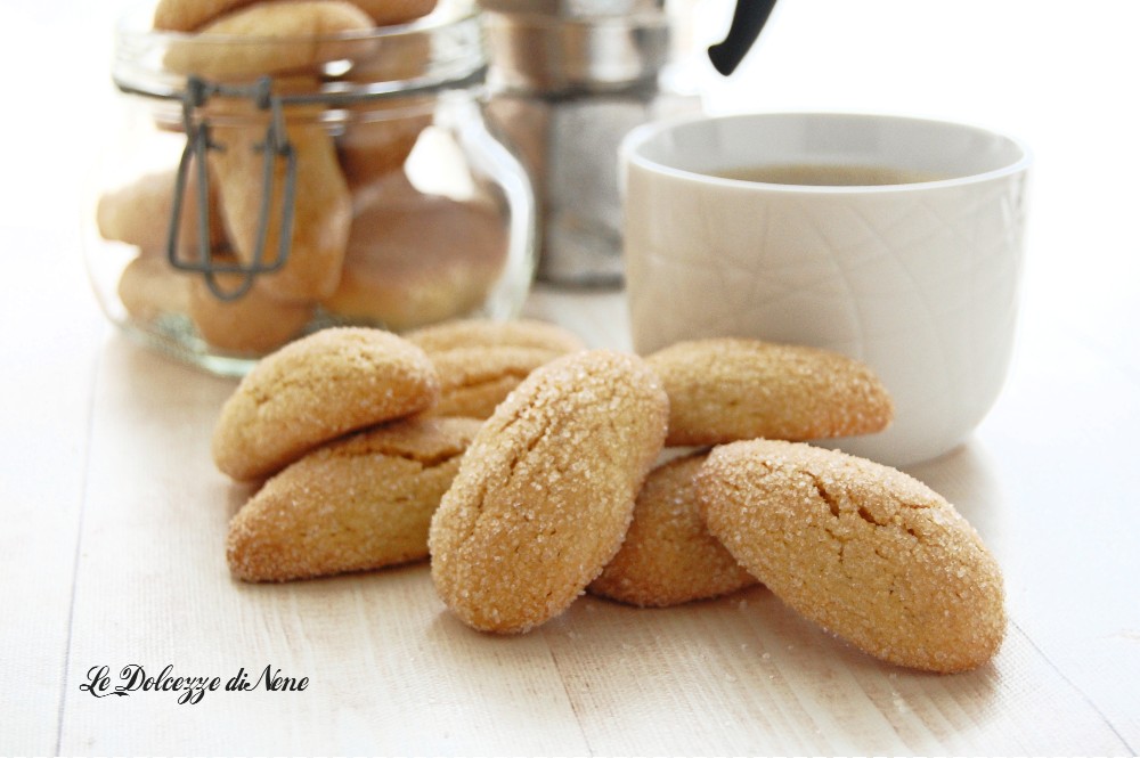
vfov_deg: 20.1
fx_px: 2136
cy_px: 379
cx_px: 570
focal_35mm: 68
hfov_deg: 29.9
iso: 800
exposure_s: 1/50
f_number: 5.3
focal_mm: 45
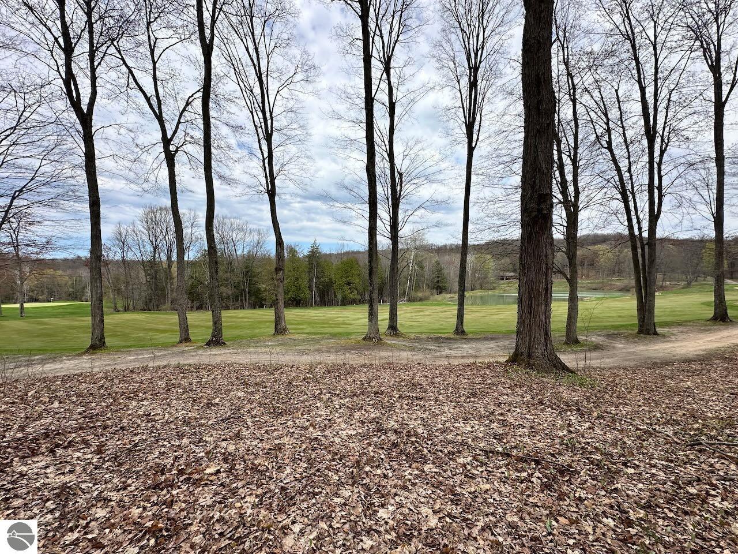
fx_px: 298
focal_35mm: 14
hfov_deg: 102.1
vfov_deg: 85.7
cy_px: 277
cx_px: 369
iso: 50
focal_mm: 2.22
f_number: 2.2
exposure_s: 1/2212
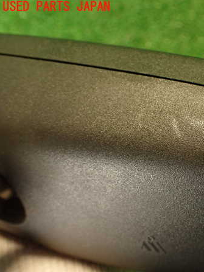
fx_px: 338
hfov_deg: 32.0
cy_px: 136
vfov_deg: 43.9
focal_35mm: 43
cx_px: 182
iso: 400
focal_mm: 5.79
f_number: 2.4
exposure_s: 1/30
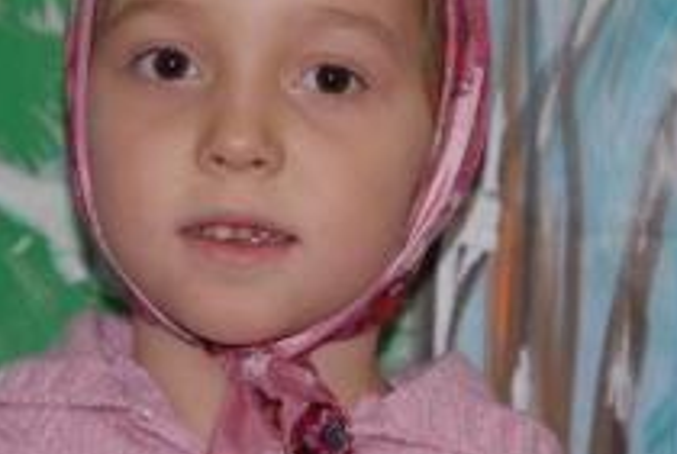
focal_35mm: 224
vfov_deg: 6.2
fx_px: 4221
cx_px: 303
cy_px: 164
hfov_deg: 9.2
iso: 160
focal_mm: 70
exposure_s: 1/60
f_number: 4.5
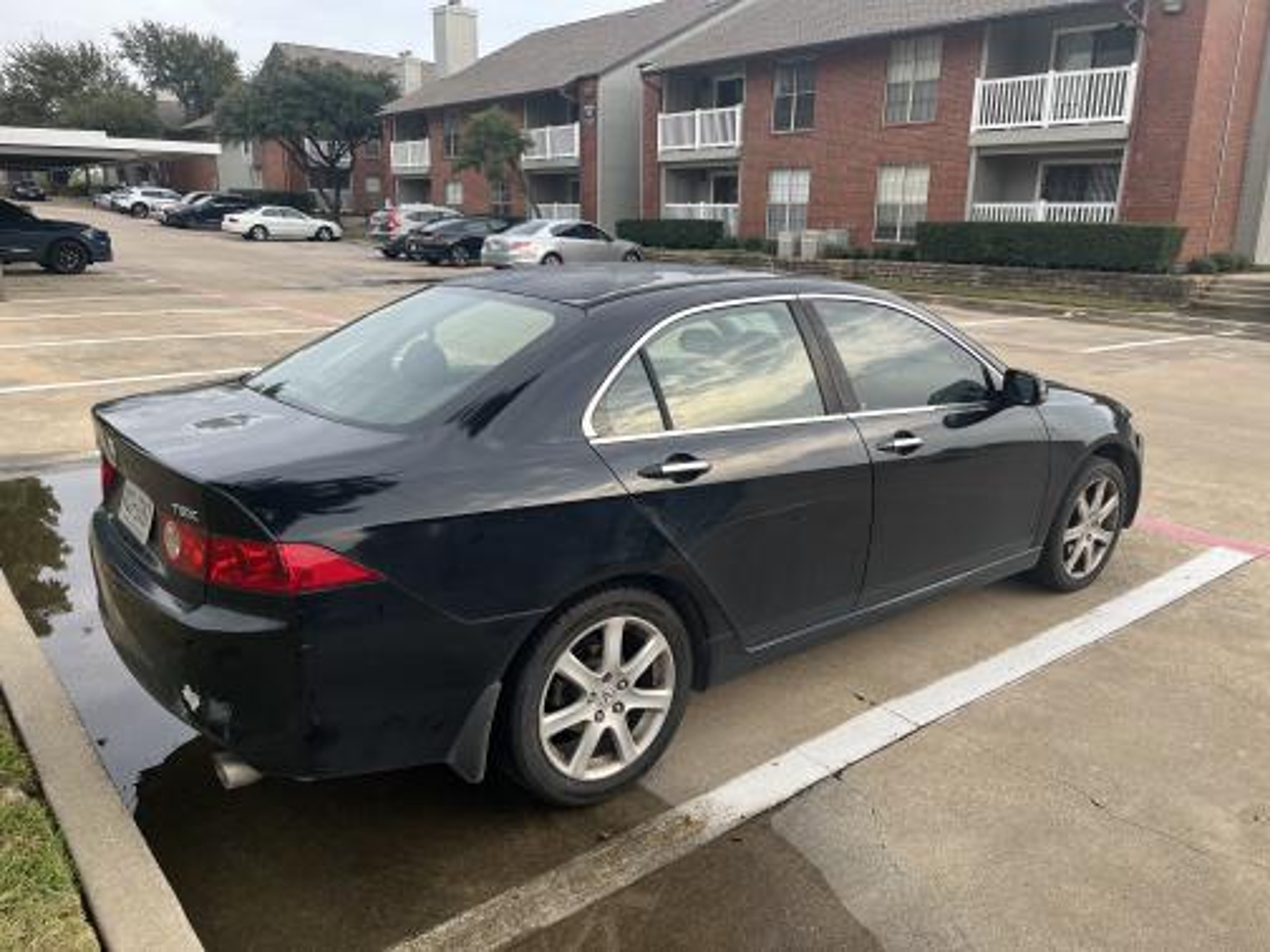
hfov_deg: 67.3
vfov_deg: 53.1
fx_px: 954
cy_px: 476
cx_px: 635
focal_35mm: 26
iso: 64
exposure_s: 1/122
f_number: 1.6
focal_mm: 5.1
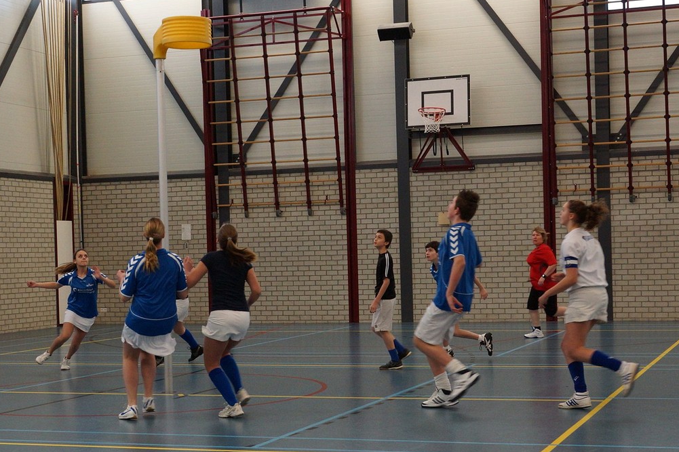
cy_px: 224
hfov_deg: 42.8
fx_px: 867
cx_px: 342
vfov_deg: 29.2
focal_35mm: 46
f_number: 4.5
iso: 1250
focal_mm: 30
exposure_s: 1/200
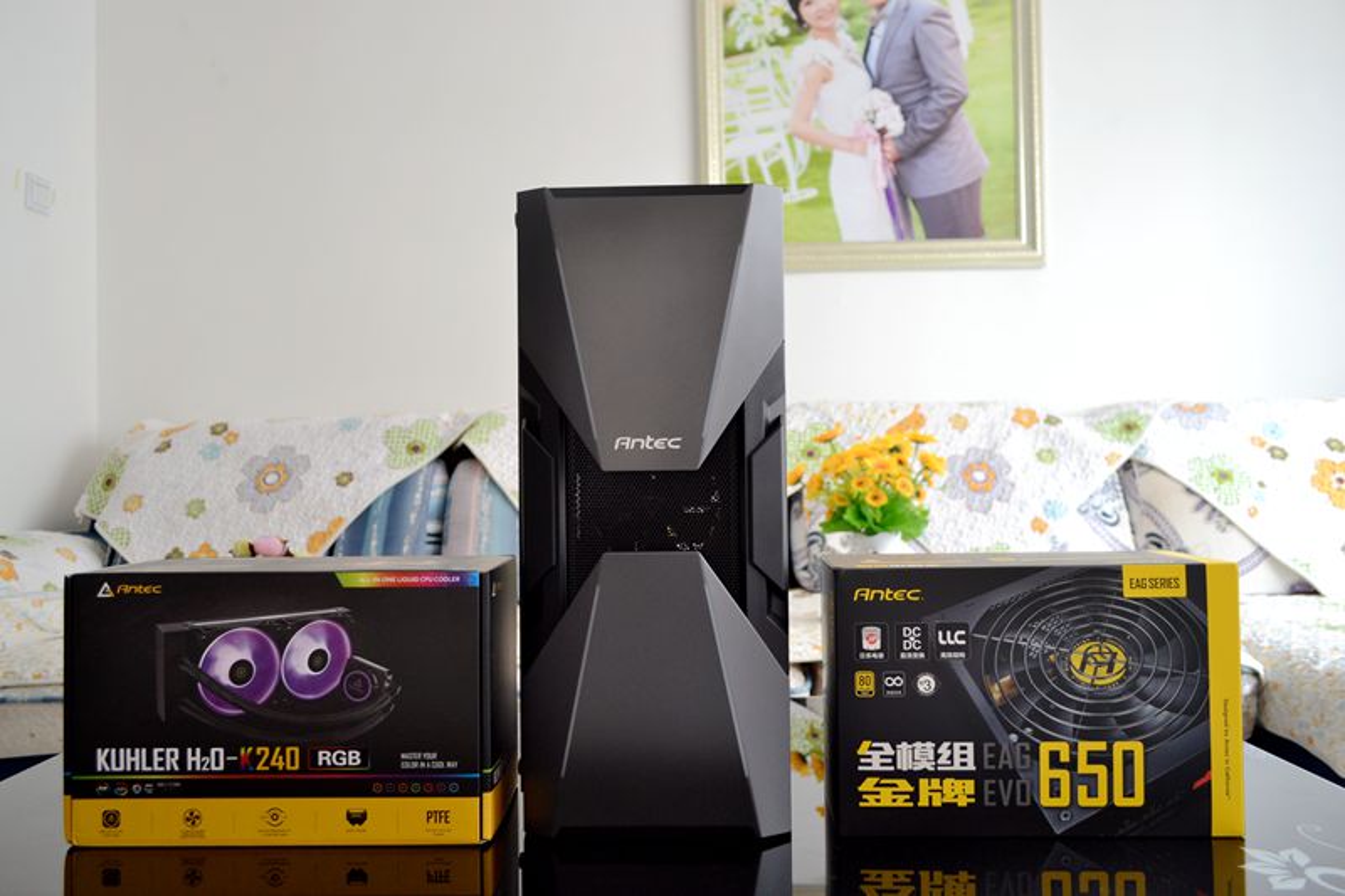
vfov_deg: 47.9
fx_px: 1008
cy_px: 448
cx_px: 672
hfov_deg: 67.4
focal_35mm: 27
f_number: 3.5
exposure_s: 1/30
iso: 400
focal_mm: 18
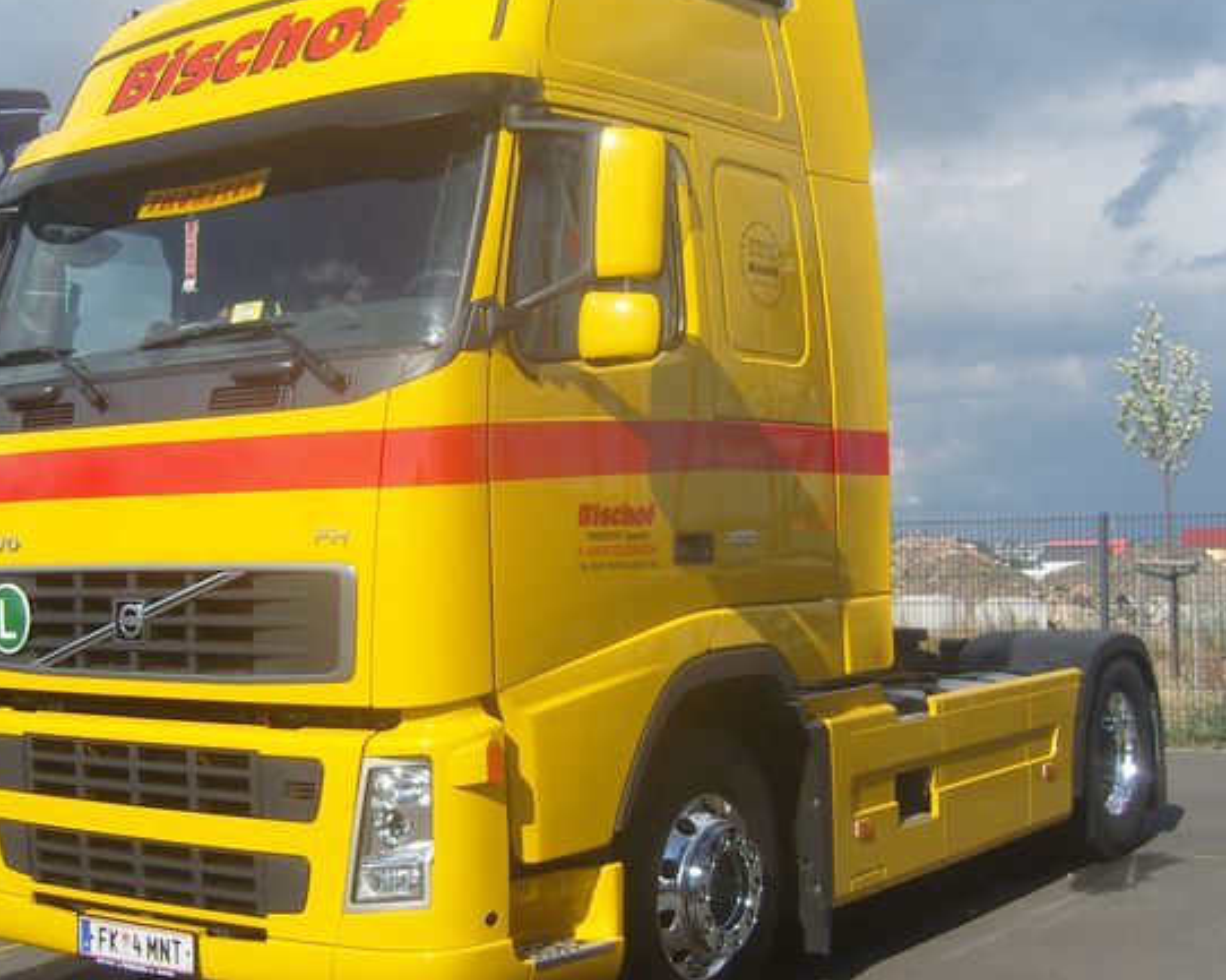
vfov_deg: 30.8
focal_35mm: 49
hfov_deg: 37.9
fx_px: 1777
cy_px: 502
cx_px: 470
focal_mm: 7.3
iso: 100
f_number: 7
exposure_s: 1/320
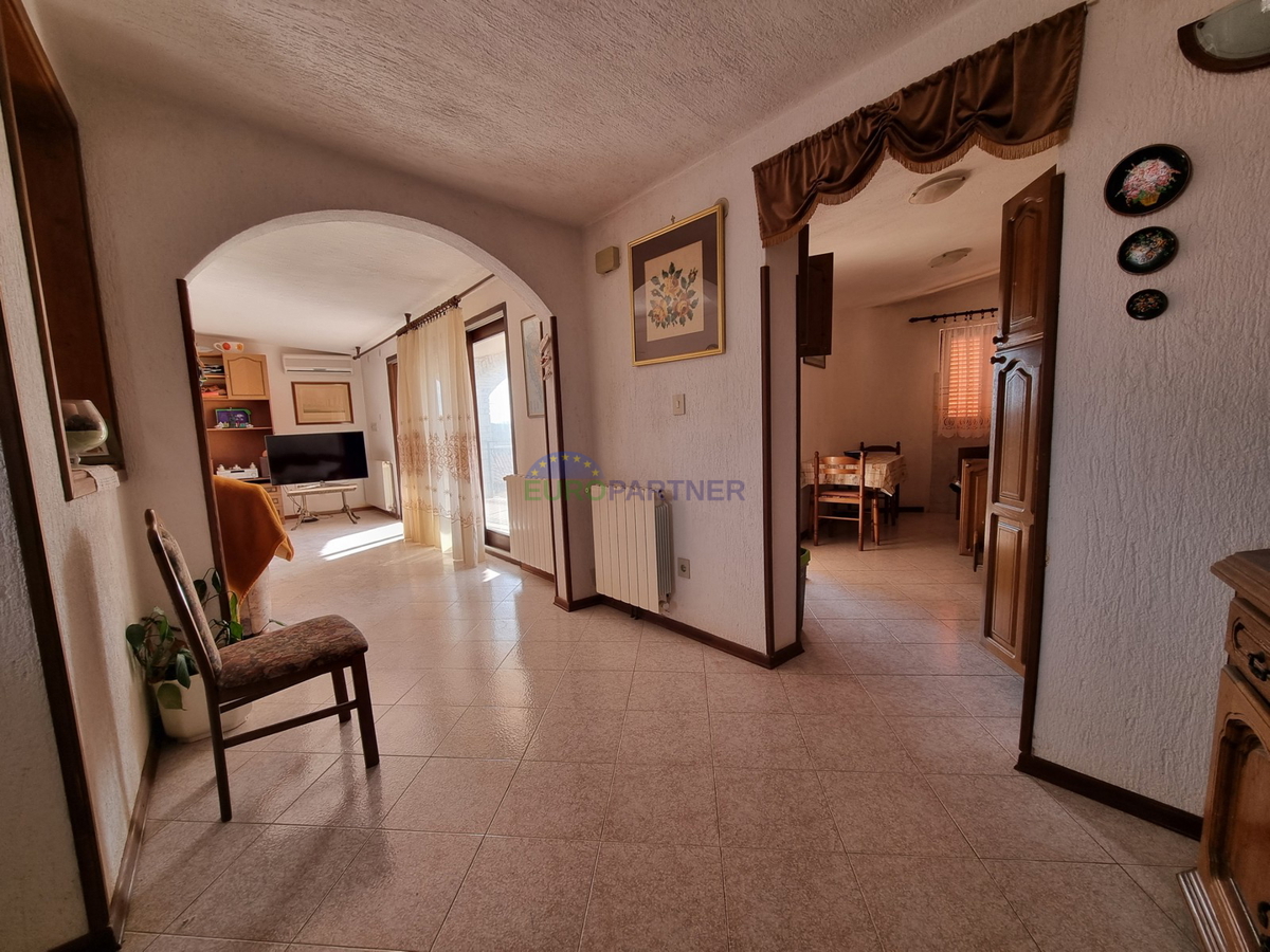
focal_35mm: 13
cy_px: 476
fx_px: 477
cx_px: 635
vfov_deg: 89.9
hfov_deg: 106.2
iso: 50
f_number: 2.2
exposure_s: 1/50
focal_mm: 2.2
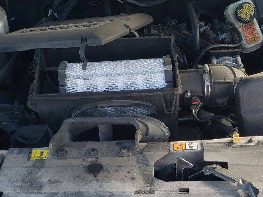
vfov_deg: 22.8
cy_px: 169
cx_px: 163
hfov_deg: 30.6
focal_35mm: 63
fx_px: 479
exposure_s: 1/312
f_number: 1.5
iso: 50
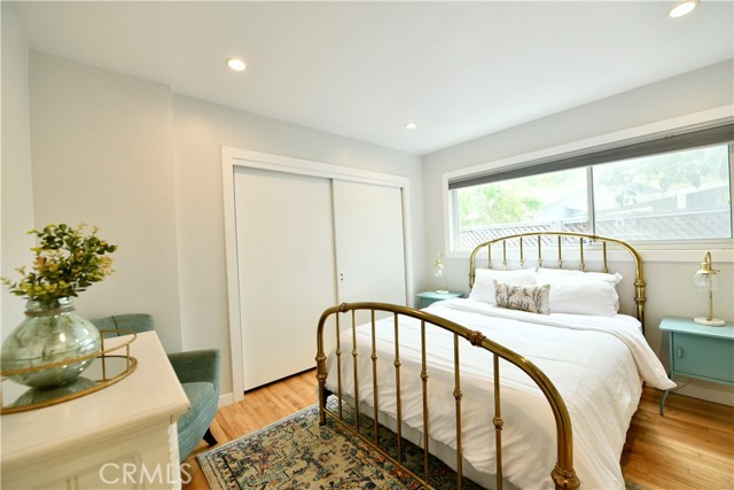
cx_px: 367
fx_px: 285
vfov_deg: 81.2
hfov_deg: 104.2
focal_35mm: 14
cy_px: 245
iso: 100
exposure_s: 1/15
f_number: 4.5
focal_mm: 14
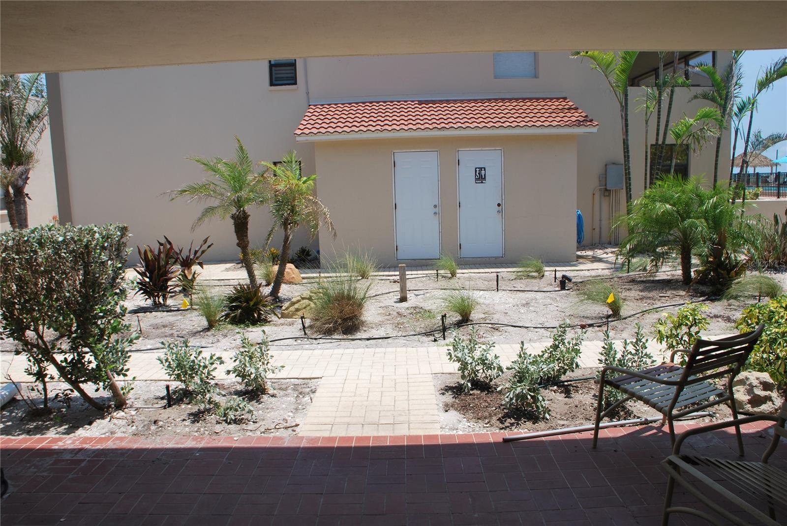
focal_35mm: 30
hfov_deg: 61.9
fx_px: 656
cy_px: 263
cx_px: 394
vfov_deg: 43.7
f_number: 9
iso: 100
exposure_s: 1/320
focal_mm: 20
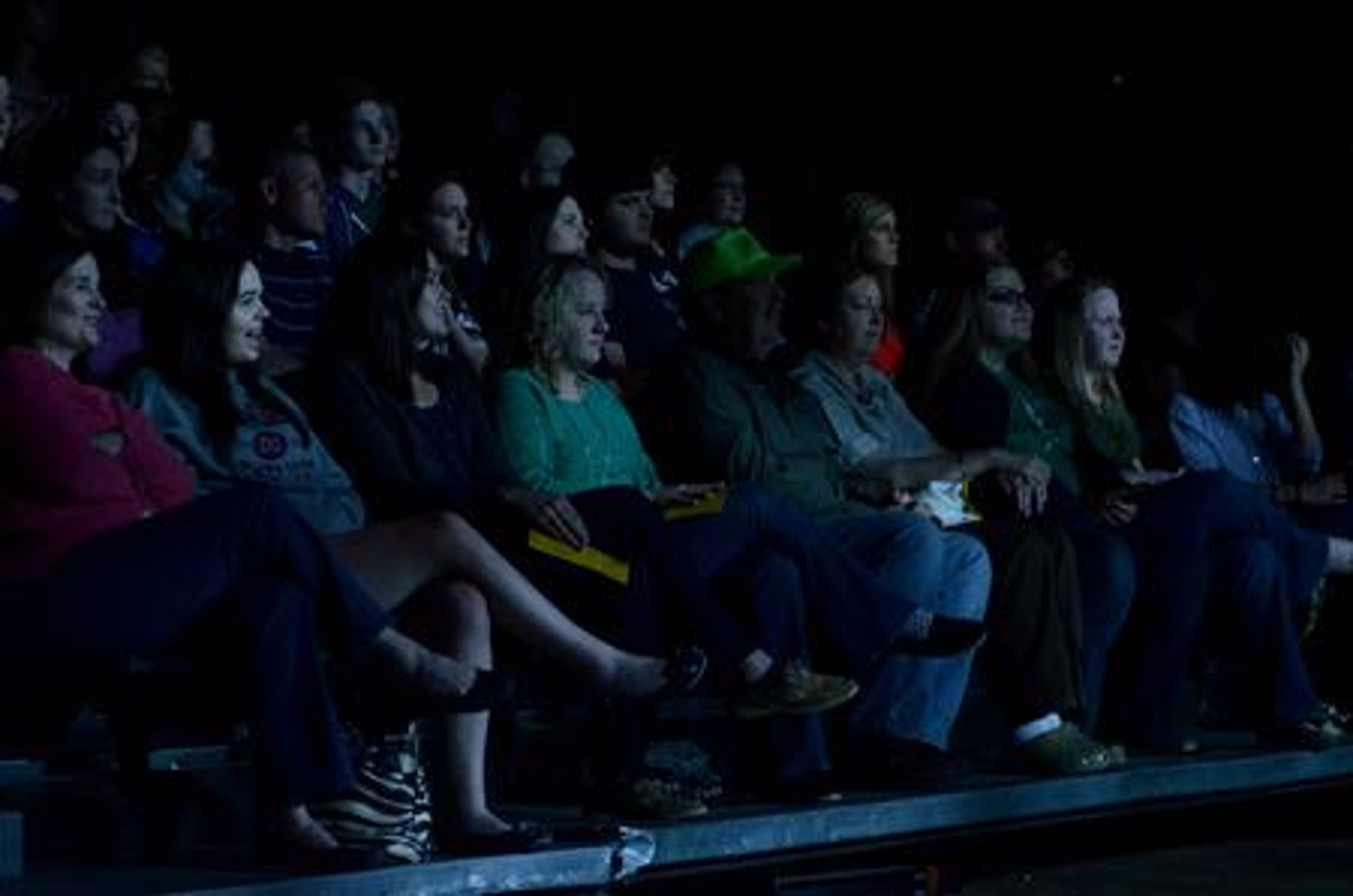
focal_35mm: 120
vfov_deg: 11.4
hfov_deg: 17.1
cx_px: 676
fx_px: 4500
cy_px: 448
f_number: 3.5
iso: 2500
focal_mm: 80
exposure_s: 1/500
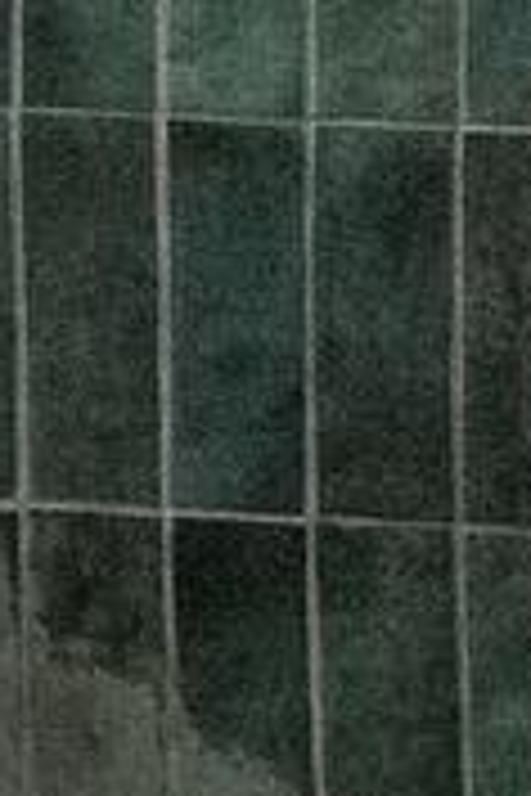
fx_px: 3584
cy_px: -960
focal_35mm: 162
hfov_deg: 4.9
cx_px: -2786
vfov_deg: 11.1
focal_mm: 14
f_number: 5
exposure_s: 1/125
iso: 2000
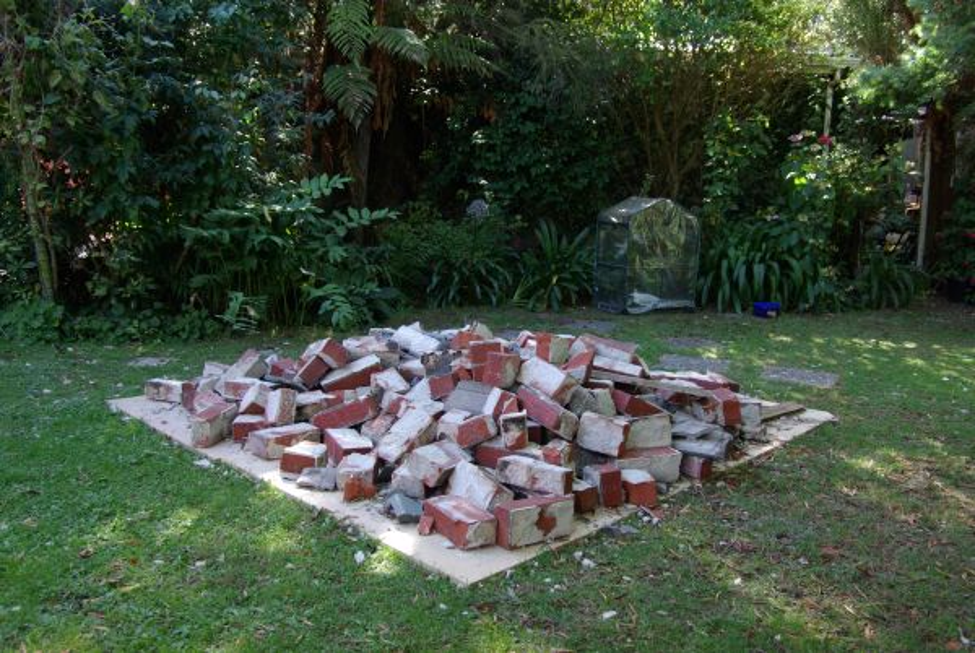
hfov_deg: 61.9
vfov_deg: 43.7
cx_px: 488
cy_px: 326
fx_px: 814
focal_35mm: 30
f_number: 6.7
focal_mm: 20
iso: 400
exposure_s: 1/45
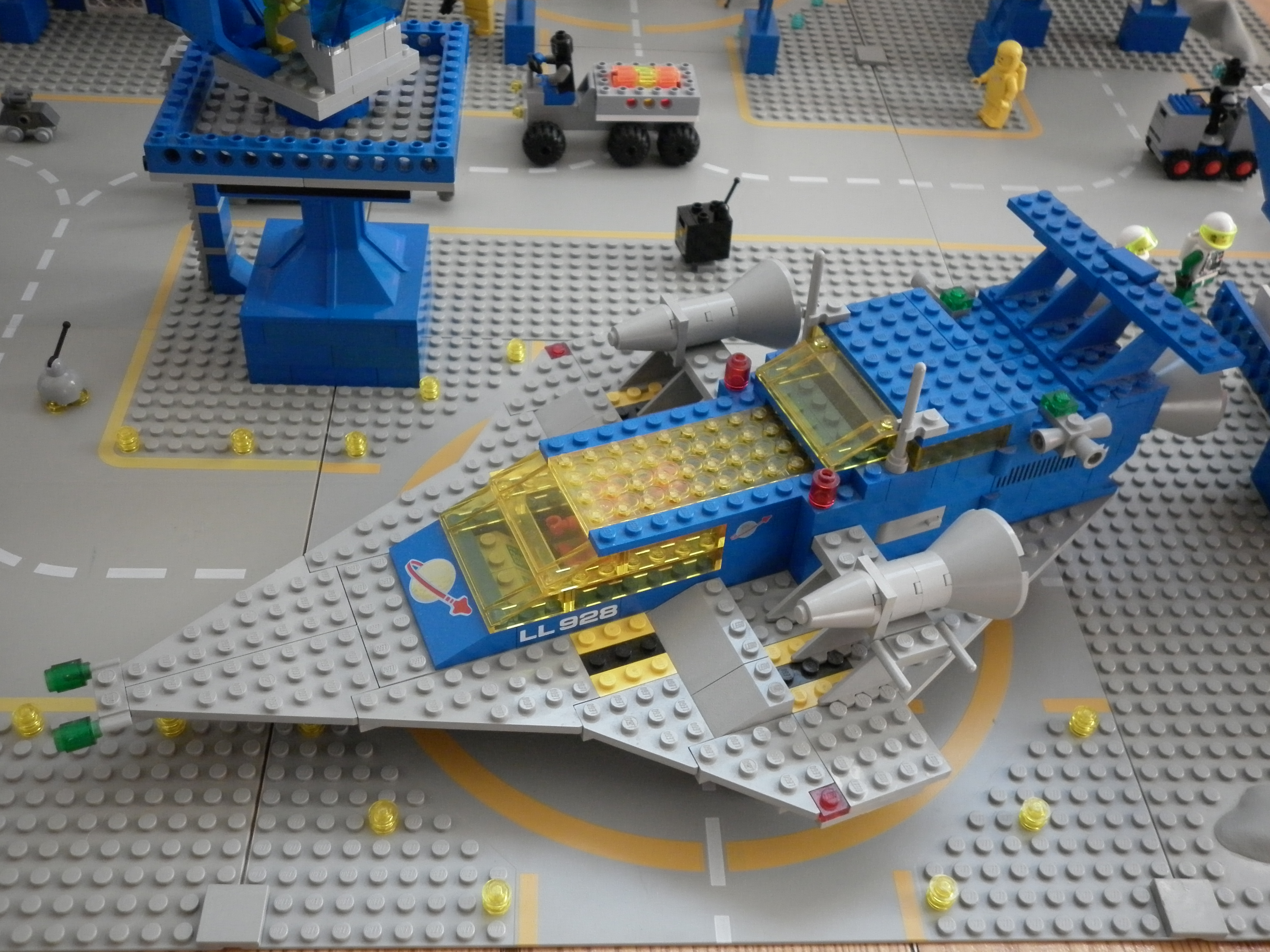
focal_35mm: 36
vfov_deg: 39.7
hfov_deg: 51.4
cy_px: 476
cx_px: 635
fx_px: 1321
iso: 80
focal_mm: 6.5
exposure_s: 1/50
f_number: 3.1
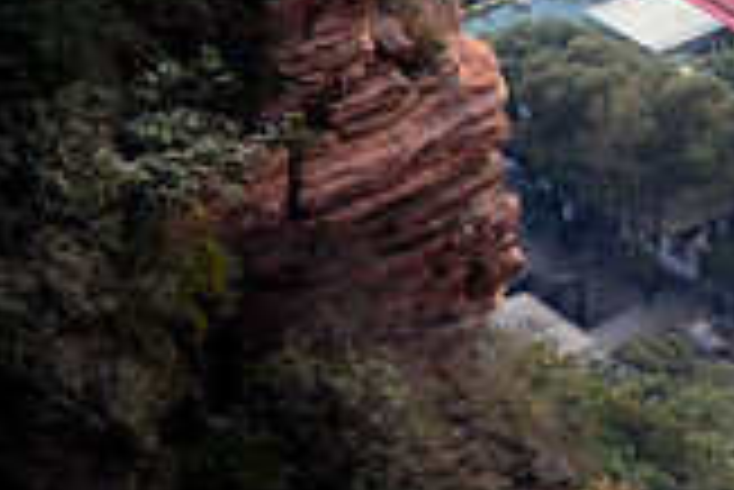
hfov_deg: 5.4
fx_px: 7632
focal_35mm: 374
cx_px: 1563
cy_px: 319
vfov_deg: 3.7
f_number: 5.6
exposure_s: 1/100
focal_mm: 58
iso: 100
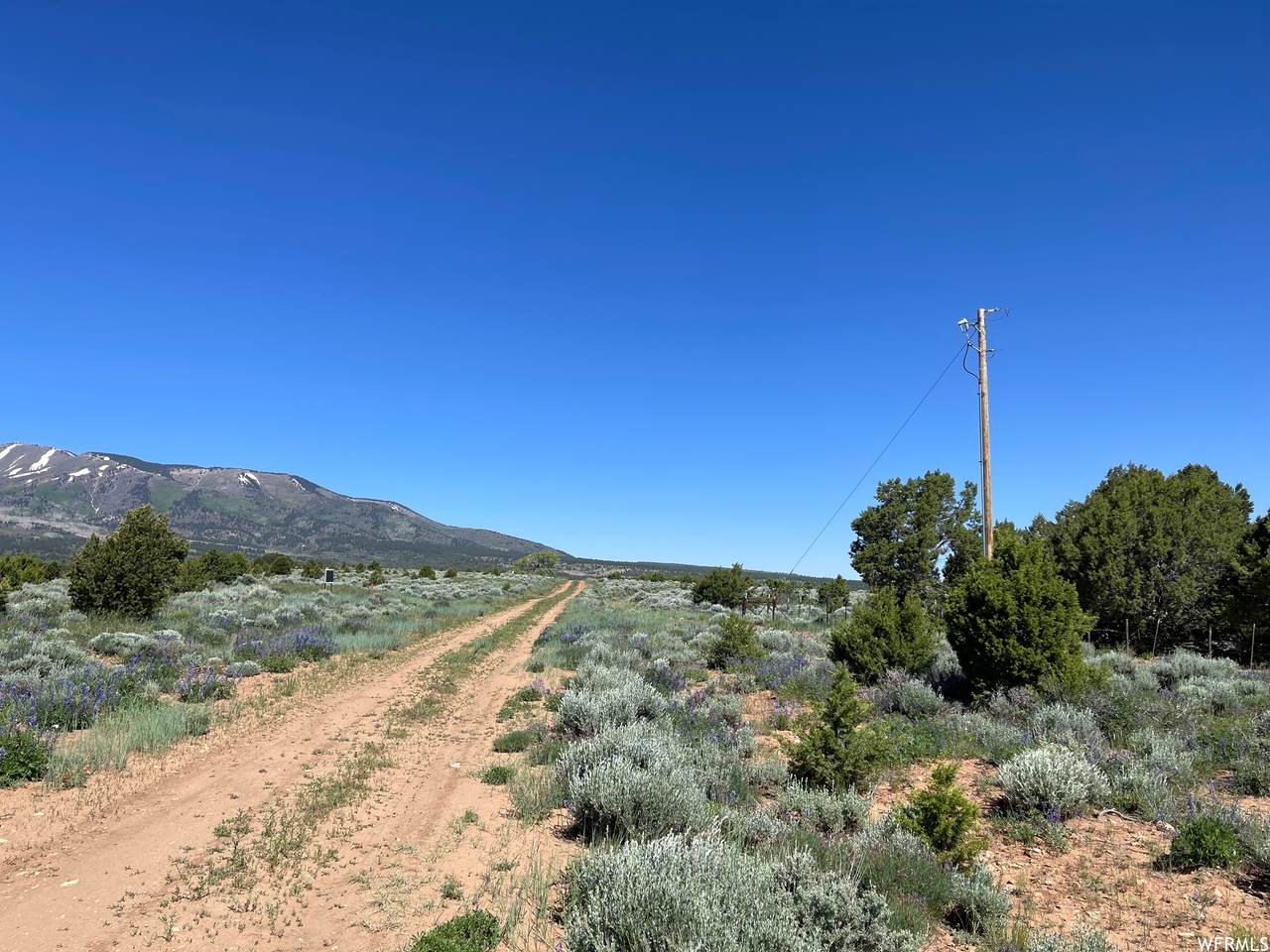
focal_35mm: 26
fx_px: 954
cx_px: 635
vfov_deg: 53.1
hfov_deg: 67.3
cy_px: 476
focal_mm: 5.1
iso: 32
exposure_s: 1/3663
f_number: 1.6
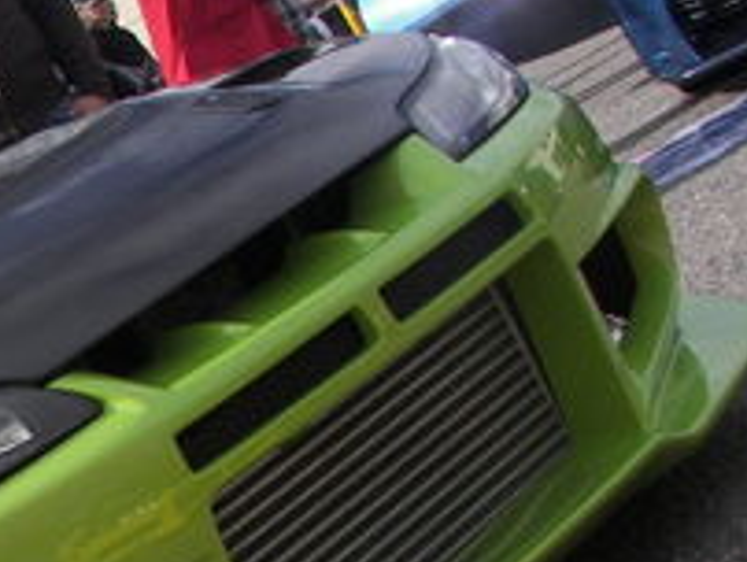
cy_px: 518
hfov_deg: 16.4
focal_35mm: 114
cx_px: -192
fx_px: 2463
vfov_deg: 12.9
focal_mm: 6
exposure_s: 1/500
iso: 64
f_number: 5.6
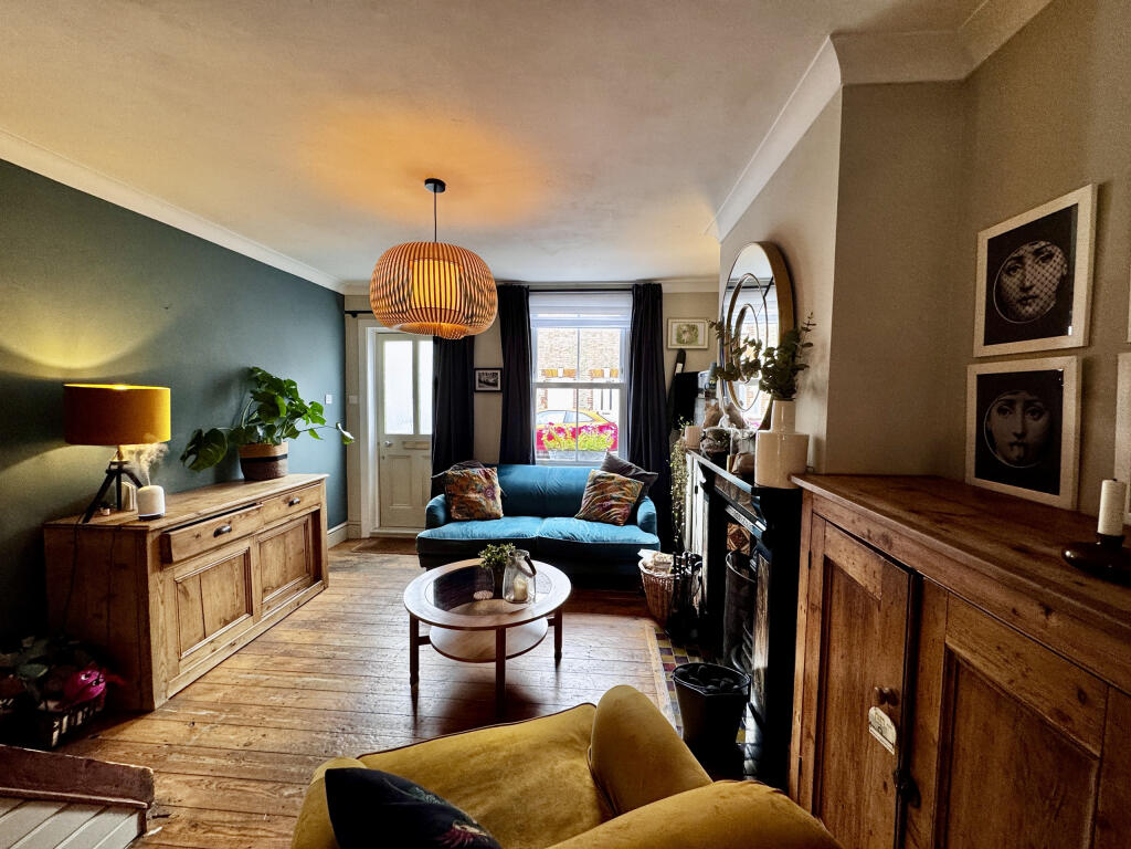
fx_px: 457
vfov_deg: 85.7
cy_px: 424
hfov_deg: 102.1
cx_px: 566
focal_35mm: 14
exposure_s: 1/50
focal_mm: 2.22
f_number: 2.2
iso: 250
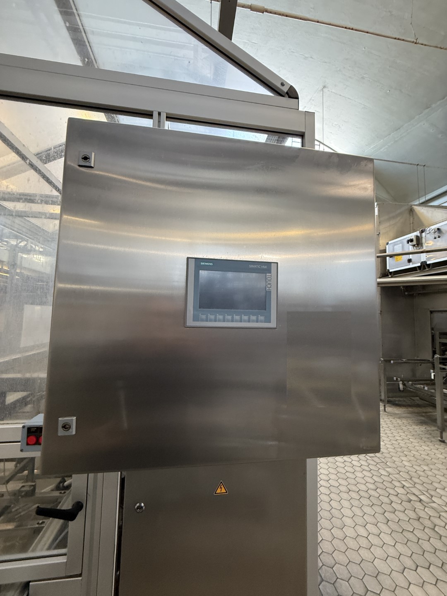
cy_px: 298
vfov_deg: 102.1
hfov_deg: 85.7
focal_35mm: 14
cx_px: 224
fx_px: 241
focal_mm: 2.22
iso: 320
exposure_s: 1/50
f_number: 2.2
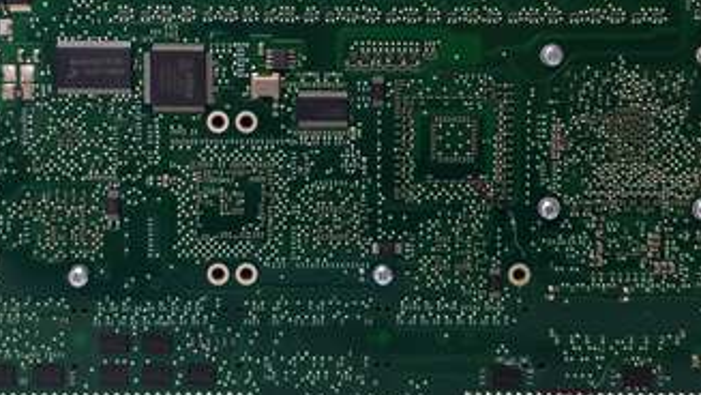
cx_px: 356
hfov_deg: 38.5
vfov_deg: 22.0
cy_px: 82
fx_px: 1004
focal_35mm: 54
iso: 373
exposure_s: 1/33
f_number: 2
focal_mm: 3.79
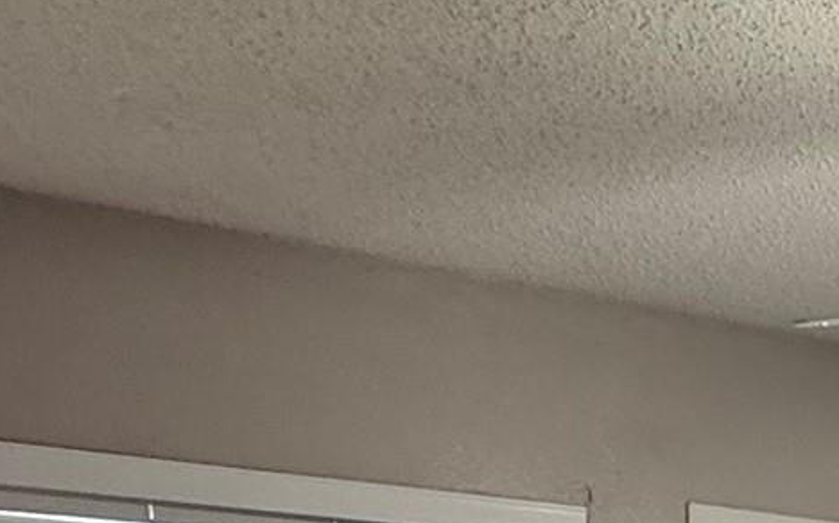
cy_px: 1164
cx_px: 968
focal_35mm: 65
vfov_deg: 14.7
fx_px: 1486
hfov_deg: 28.1
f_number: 2.2
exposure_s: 1/60
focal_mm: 2.22
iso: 200
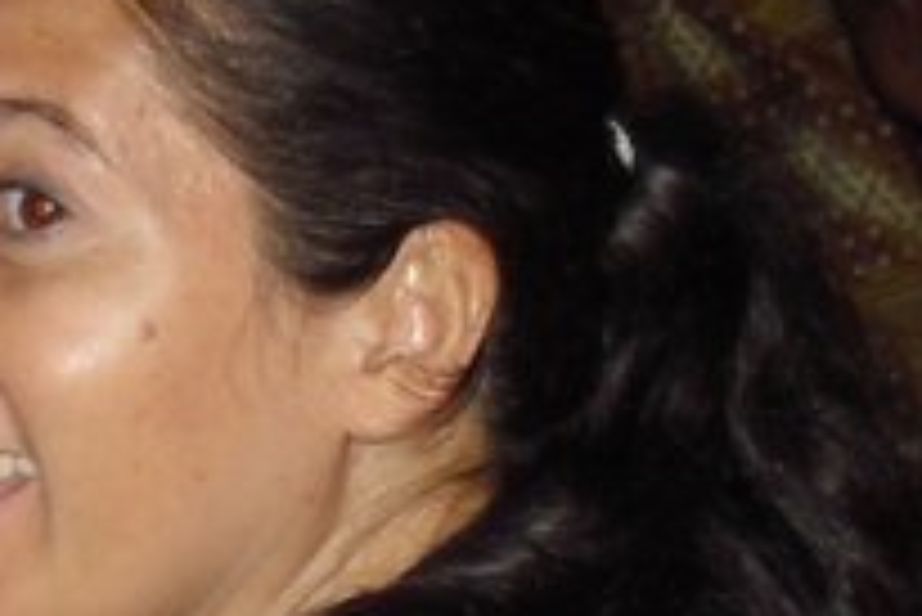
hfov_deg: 10.4
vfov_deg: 7.0
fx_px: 5049
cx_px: 63
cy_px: 553
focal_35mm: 197
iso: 100
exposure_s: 1/60
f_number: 2.8
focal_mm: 6.2
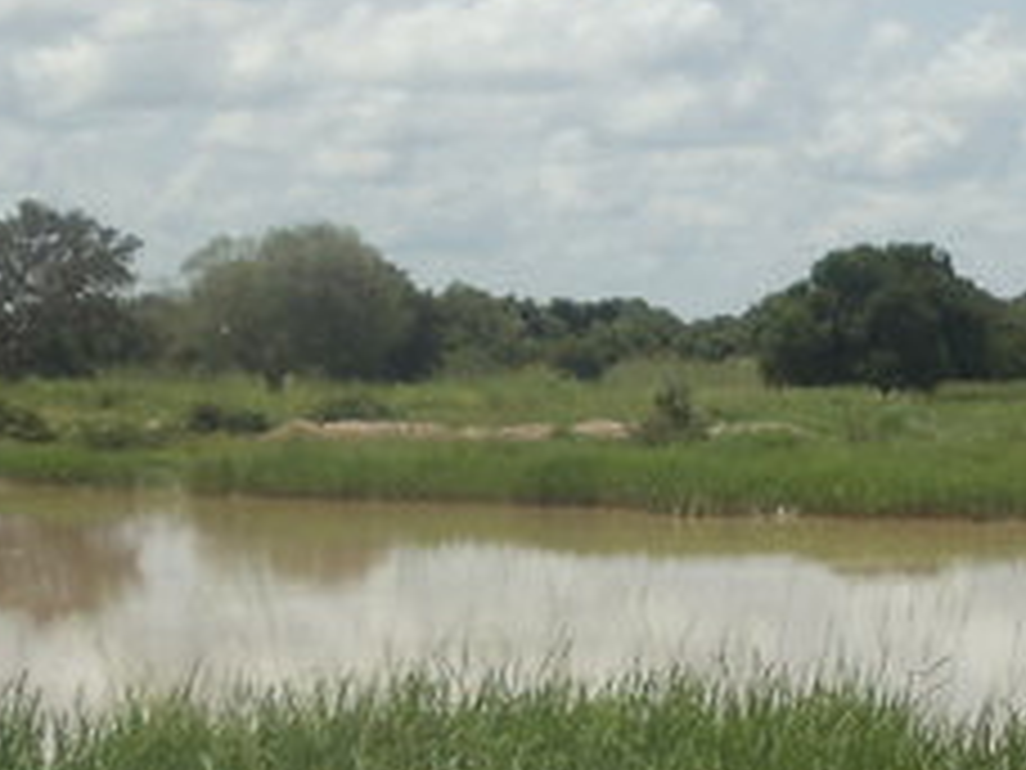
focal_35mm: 198
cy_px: 802
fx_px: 5869
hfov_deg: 10.0
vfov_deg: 7.5
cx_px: 864
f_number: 7.1
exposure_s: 1/500
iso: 100
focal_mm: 6
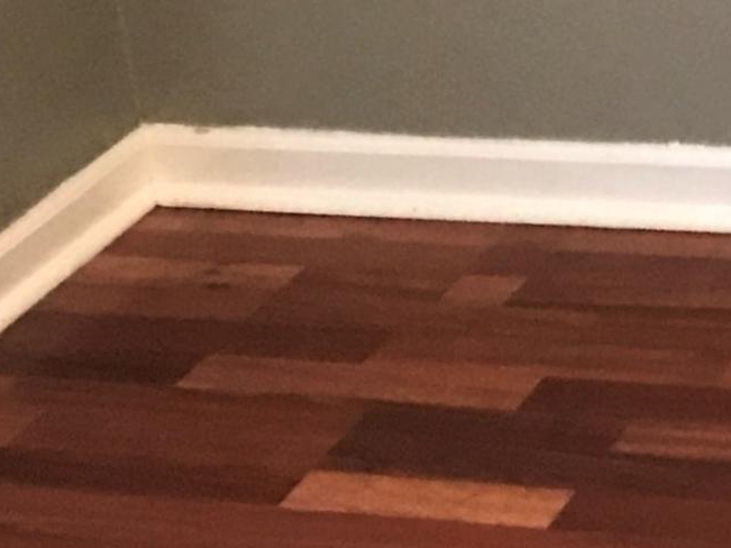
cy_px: -623
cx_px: 1258
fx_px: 2724
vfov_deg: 10.4
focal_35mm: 129
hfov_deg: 13.8
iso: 100
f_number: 1.8
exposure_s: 1/15
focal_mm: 3.99
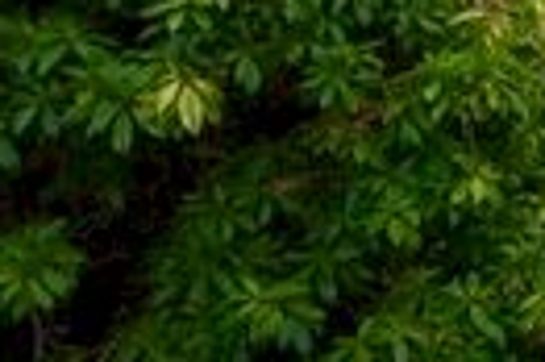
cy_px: -133
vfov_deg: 16.0
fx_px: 1210
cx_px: 1344
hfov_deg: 14.6
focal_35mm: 80
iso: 400
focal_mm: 10
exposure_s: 1/100
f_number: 9
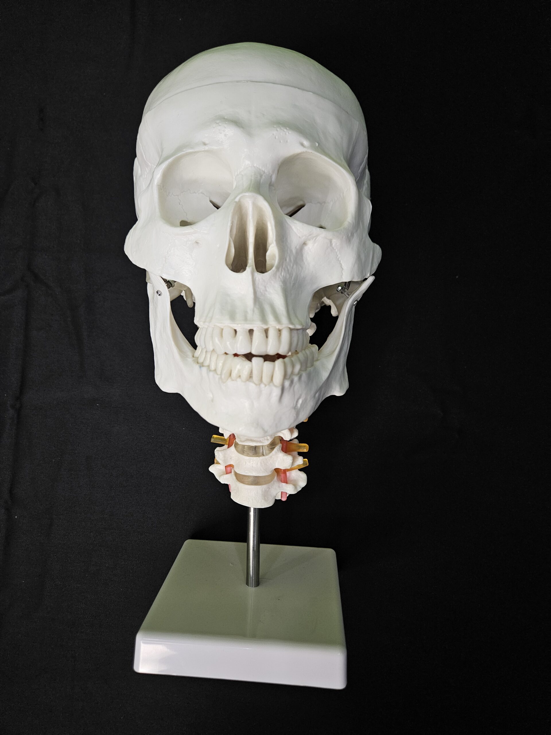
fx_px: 488
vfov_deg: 73.9
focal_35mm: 23
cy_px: 368
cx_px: 276
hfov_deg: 58.9
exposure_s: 1/100
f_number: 1.8
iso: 64
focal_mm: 5.4
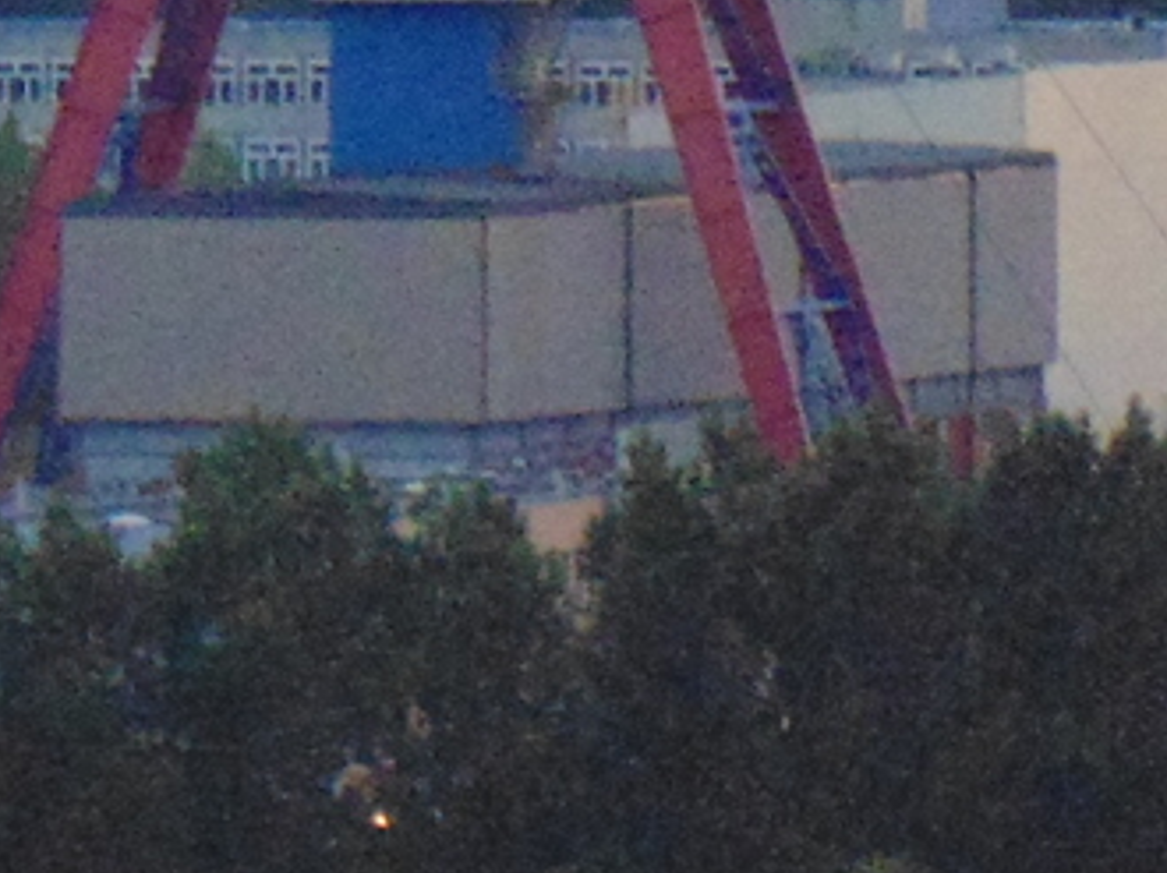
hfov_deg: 1.4
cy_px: -385
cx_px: -1987
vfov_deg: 1.1
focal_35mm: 1375
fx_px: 46321
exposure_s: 1/60
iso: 500
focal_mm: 42.3
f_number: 5.6
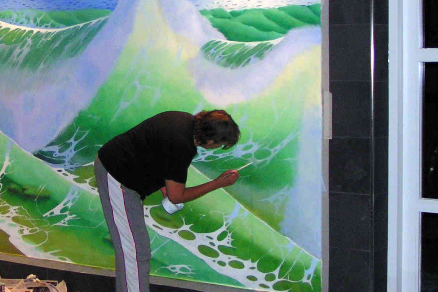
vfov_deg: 15.5
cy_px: 100
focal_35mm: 88
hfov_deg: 23.0
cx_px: 140
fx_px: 1070
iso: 200
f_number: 2.8
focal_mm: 7.3
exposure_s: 1/50
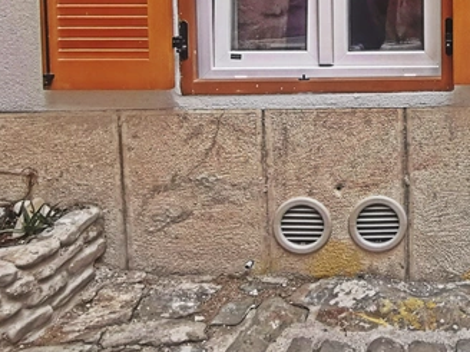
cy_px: -31
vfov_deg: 26.8
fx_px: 679
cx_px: 516
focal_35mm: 50
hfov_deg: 33.4
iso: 160
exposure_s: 1/100
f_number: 2.2
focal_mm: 2.35
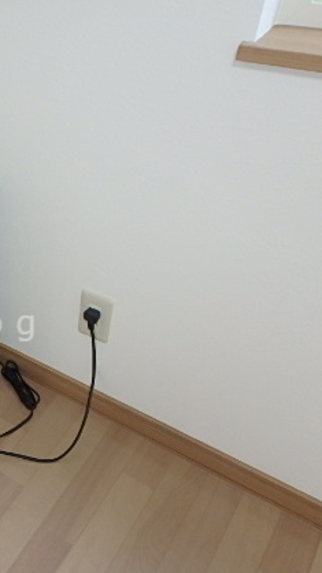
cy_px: 325
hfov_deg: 29.5
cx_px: -52
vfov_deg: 56.4
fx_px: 531
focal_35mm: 35
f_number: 3.5
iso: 250
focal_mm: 3.7
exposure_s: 1/30
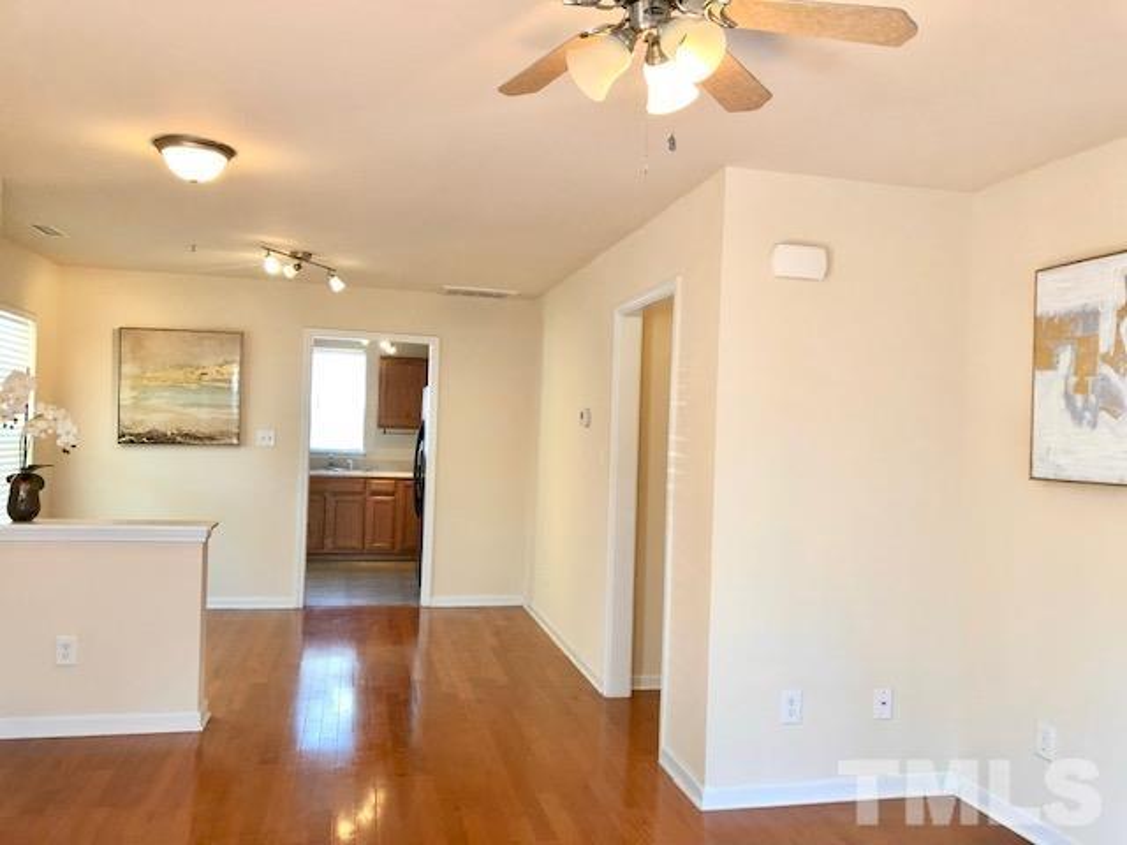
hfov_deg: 63.4
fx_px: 912
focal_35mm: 28
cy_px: 422
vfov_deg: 49.7
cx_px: 564
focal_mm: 3.99
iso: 32
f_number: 1.8
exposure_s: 1/30
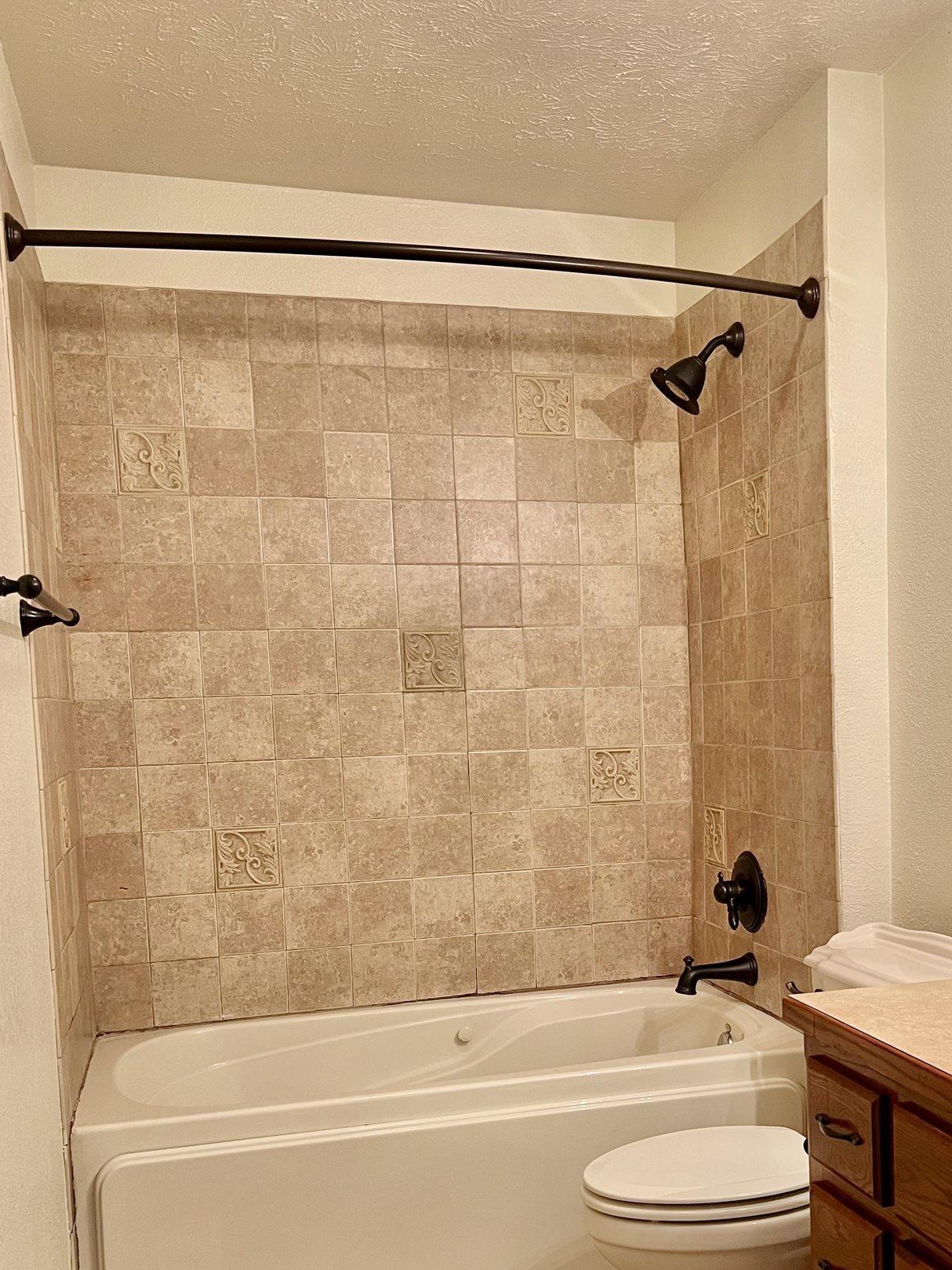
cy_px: 821
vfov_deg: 49.5
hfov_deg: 38.3
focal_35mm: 37
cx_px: 628
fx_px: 1357
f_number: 1.5
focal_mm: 5.7
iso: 100
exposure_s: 1/60
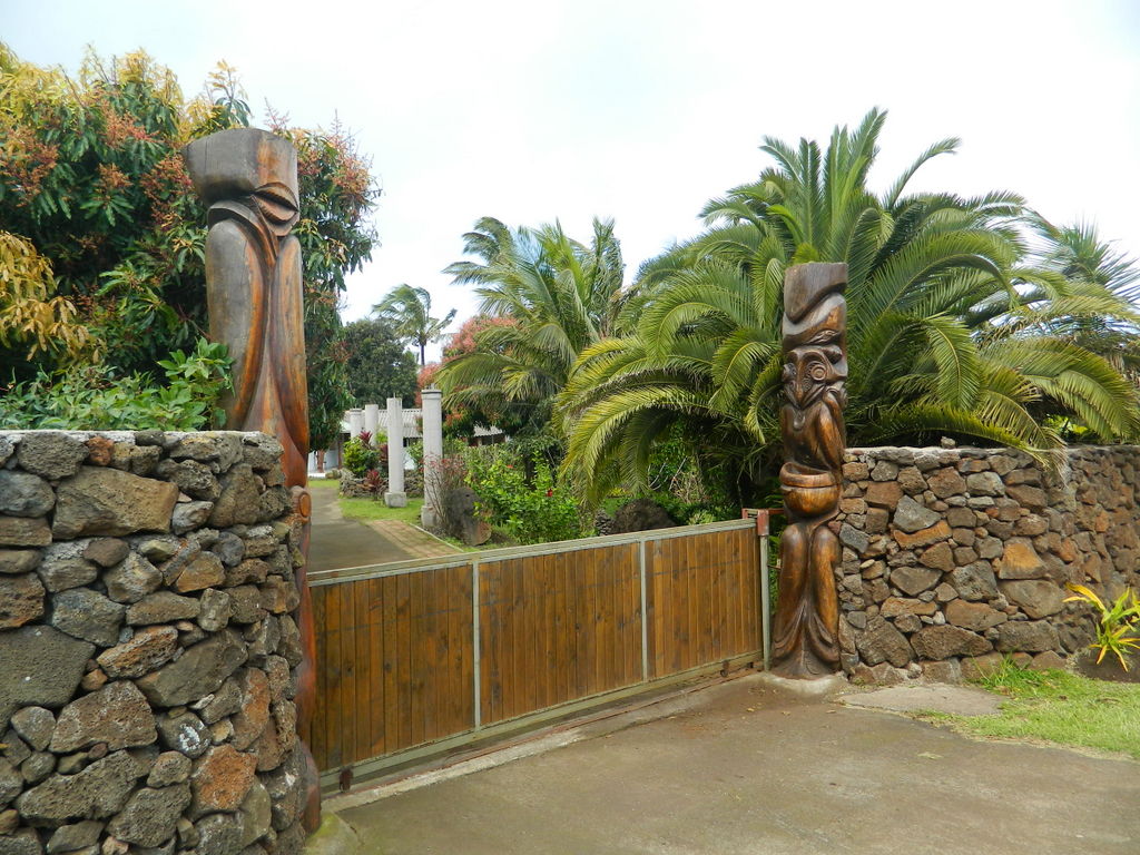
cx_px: 570
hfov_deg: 69.4
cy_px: 428
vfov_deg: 54.9
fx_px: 823
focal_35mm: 25
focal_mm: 4.5
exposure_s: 1/250
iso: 80
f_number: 3.1
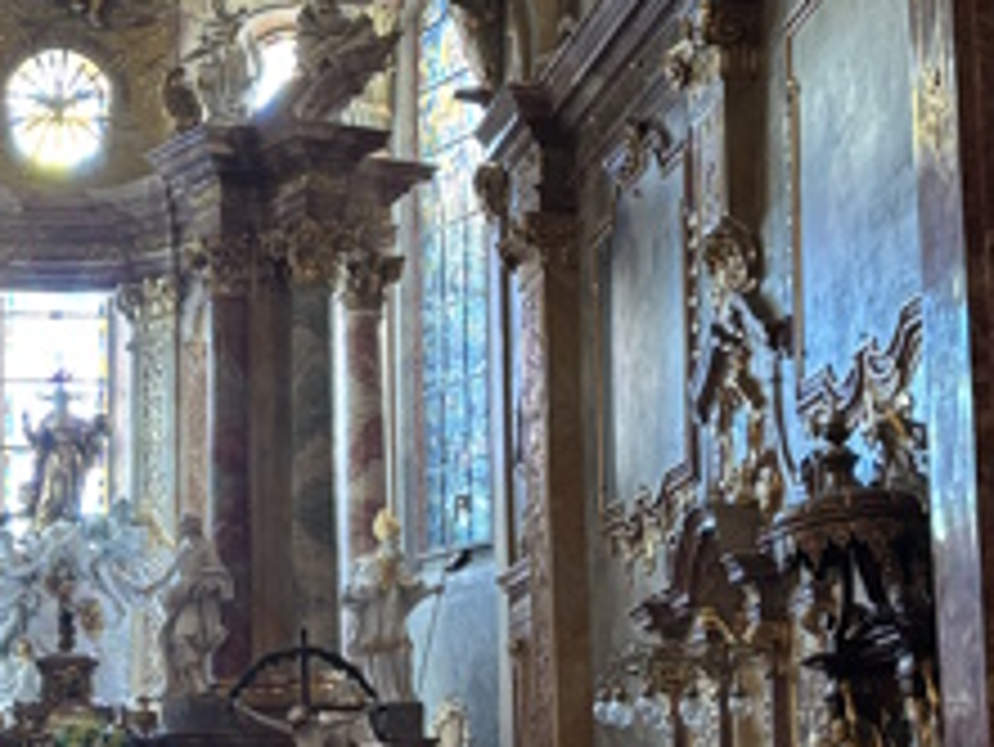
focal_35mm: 94
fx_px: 2701
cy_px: 432
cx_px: 76
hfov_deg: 20.4
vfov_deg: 15.7
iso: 640
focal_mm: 5.96
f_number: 1.6
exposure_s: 1/40
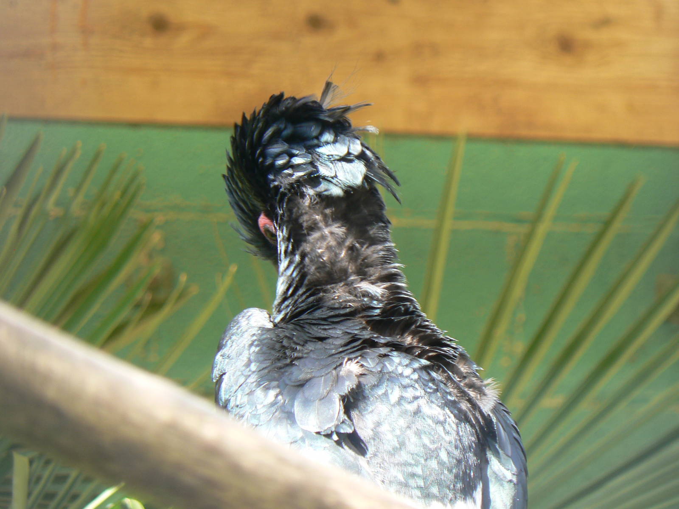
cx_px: 340
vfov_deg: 6.0
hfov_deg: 8.0
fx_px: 4865
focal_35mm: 248
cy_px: 254
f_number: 4
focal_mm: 41.3
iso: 80
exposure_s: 1/50
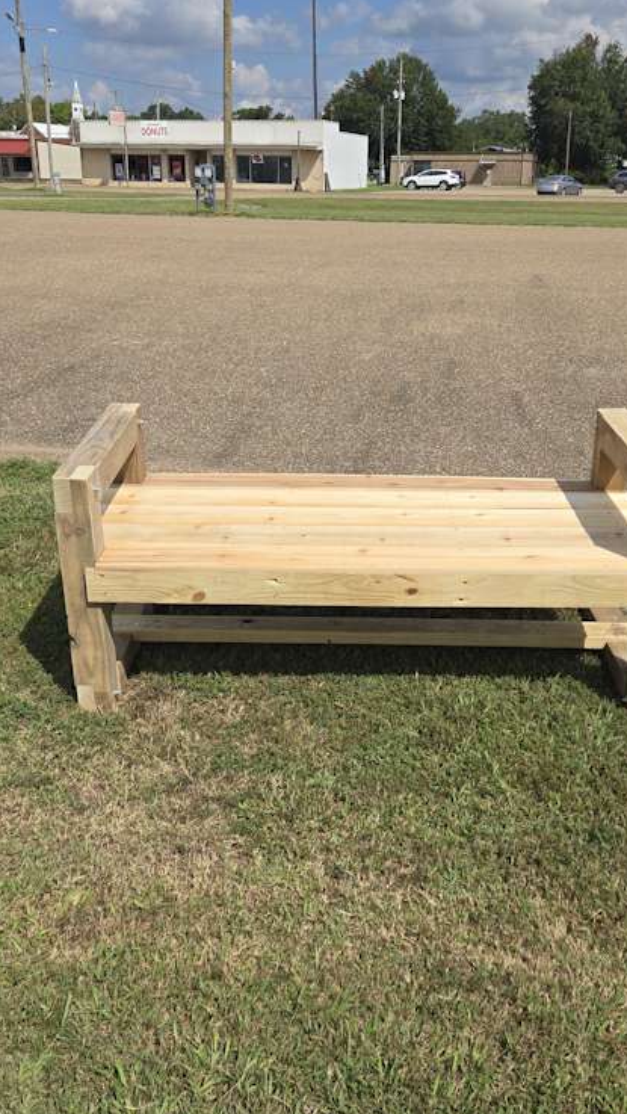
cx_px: 340
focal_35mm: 34
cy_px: 561
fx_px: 1004
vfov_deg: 58.0
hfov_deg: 34.7
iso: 25
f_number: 1.8
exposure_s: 1/3282
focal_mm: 5.4
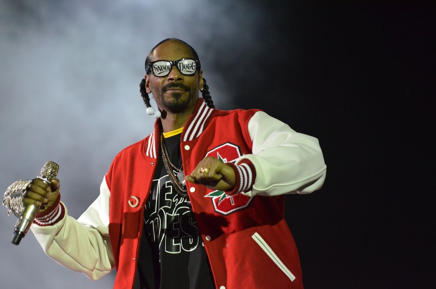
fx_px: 2448
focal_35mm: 202
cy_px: 144
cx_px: 218
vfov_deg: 6.8
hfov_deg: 10.2
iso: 3200
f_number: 2.8
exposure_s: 1/640
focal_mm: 135
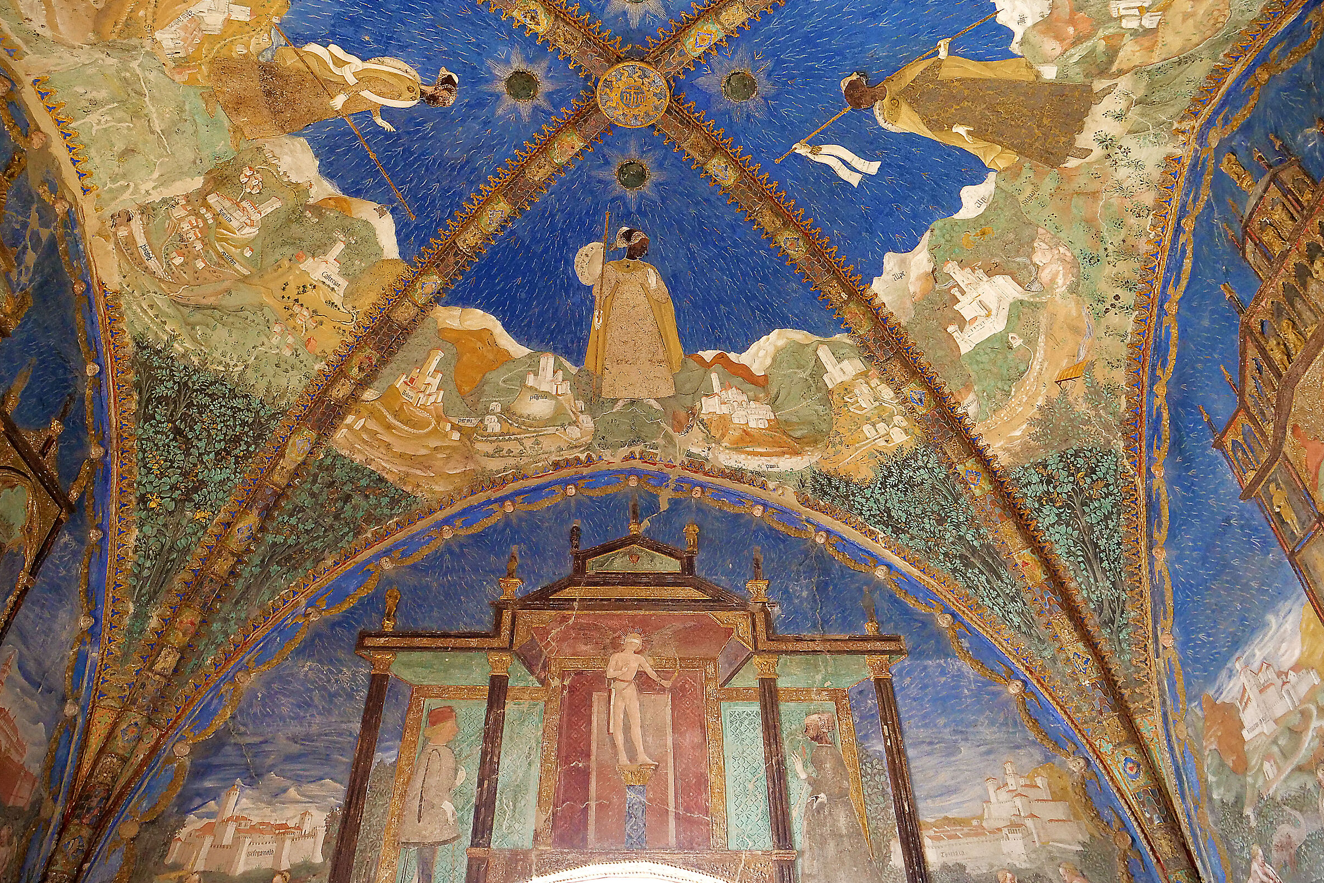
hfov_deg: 71.5
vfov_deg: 51.2
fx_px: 919
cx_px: 661
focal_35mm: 25
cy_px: 396
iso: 2000
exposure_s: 1/60
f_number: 2.8
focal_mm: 12
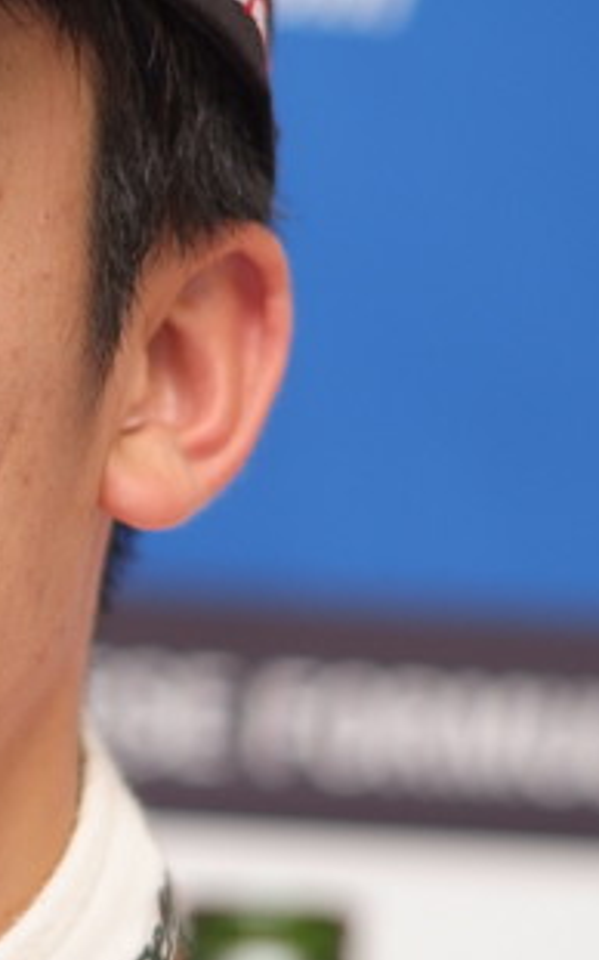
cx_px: -392
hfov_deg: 2.1
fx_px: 16661
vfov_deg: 3.3
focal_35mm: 637
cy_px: 441
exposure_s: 1/250
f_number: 2.8
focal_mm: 180
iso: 400
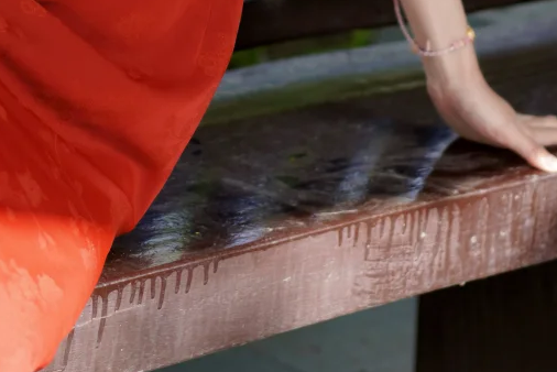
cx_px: 239
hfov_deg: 11.7
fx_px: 2725
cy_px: -351
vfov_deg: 7.5
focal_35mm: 176
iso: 100
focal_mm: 55
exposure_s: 1/400
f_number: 2.5
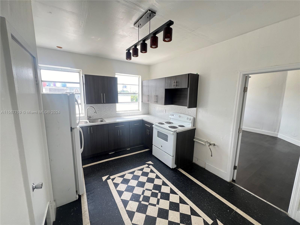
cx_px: 150
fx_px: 113
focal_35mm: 13
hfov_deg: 106.2
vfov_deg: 89.9
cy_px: 112
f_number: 1.8
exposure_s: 1/99
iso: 40
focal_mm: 1.57
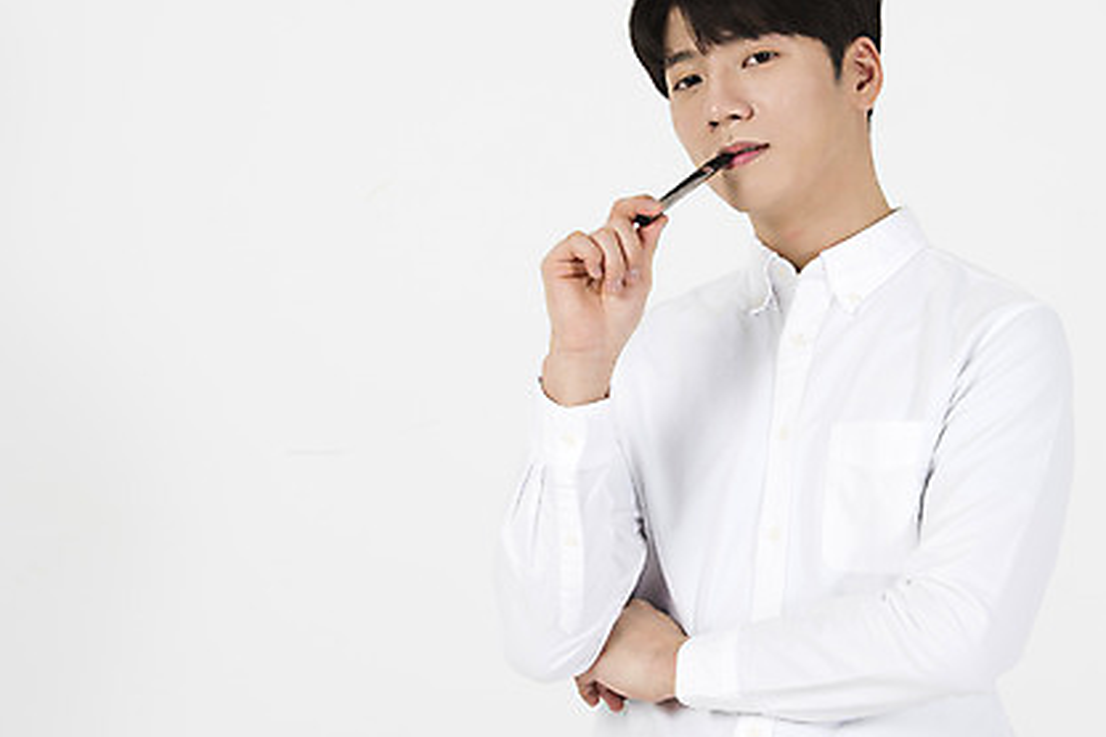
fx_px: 4639
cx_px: 768
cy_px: 334
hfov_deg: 13.6
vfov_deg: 9.1
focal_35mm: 151
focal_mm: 105
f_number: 13
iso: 100
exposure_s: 1/125
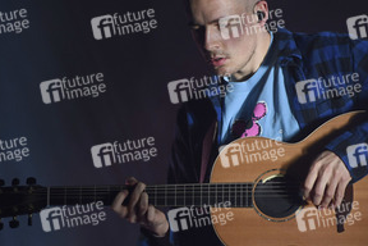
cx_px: 218
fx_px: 3199
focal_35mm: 313
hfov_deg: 6.6
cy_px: 120
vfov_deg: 4.4
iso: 800
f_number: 3.5
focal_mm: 200
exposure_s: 1/800
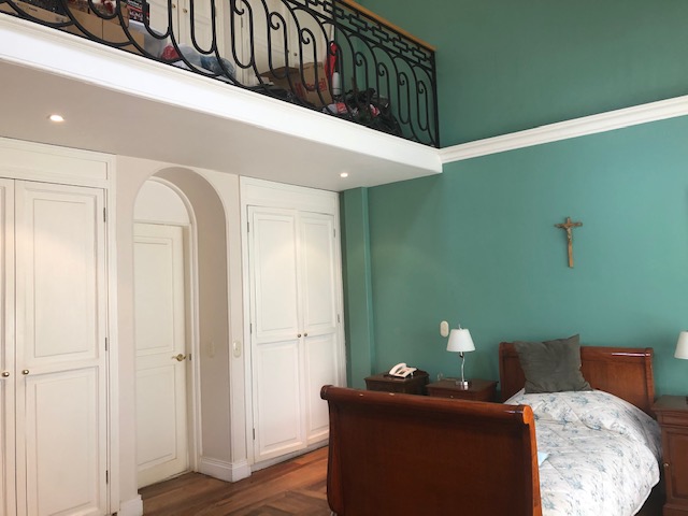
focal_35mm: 28
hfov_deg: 63.4
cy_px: 258
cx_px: 344
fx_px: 557
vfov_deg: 49.7
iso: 32
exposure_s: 1/30
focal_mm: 3.99
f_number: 1.8
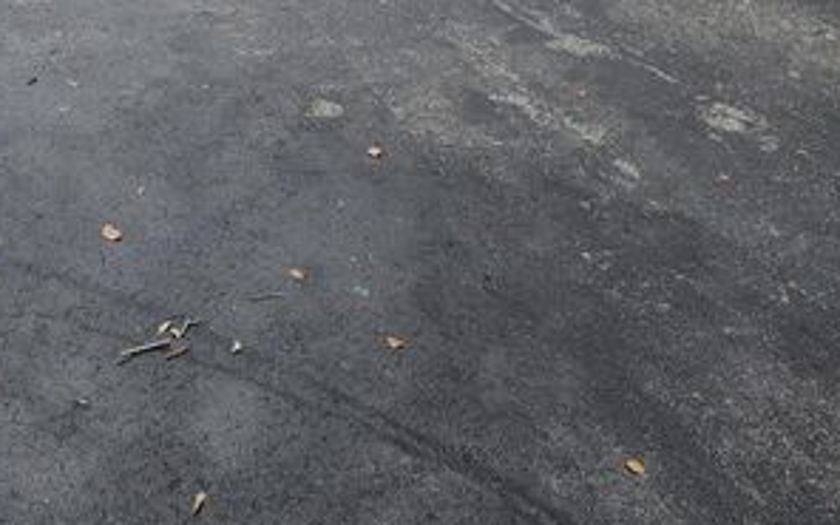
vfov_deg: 19.0
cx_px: 264
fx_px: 1259
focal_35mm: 55
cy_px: -376
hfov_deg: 36.4
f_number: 1.8
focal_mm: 5.4
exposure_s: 1/1834
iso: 25
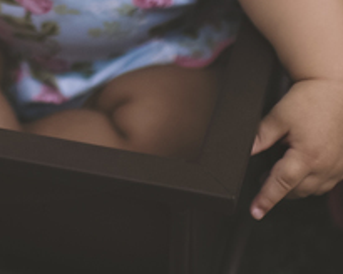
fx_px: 1949
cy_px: -175
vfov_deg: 7.9
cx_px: 10
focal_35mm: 192
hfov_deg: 10.0
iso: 200
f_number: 1.4
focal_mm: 35
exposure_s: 1/125
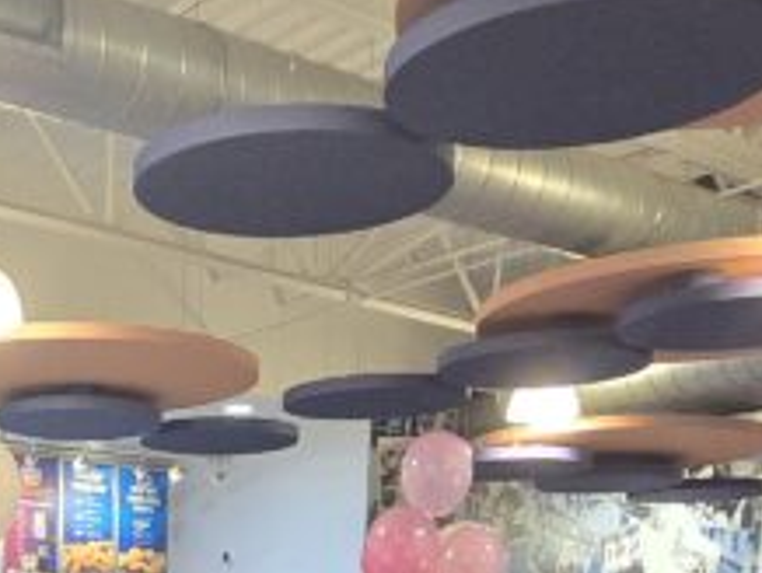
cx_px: 38
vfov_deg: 19.4
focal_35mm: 61
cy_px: 968
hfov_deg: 29.9
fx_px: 1344
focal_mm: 2.2
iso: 250
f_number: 2.2
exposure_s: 1/60
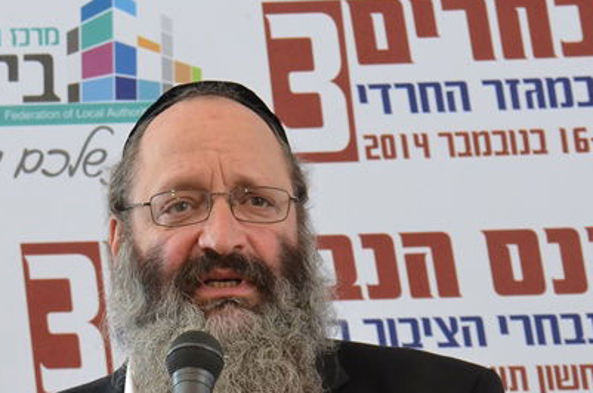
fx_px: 5164
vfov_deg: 4.4
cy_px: 366
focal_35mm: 314
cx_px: 204
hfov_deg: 6.6
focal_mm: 82
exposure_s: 1/160
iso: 1000
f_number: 9
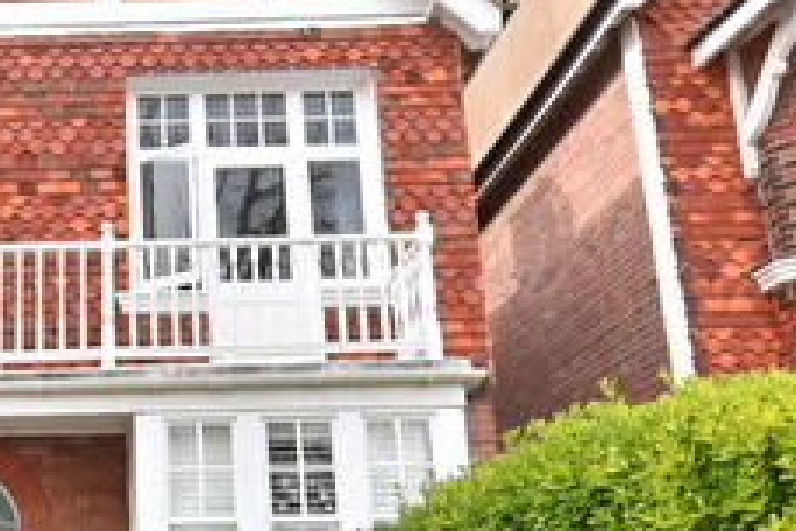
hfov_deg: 38.8
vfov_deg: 28.9
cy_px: 383
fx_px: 1017
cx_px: 35
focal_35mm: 46
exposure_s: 1/320
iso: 500
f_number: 9
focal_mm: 10
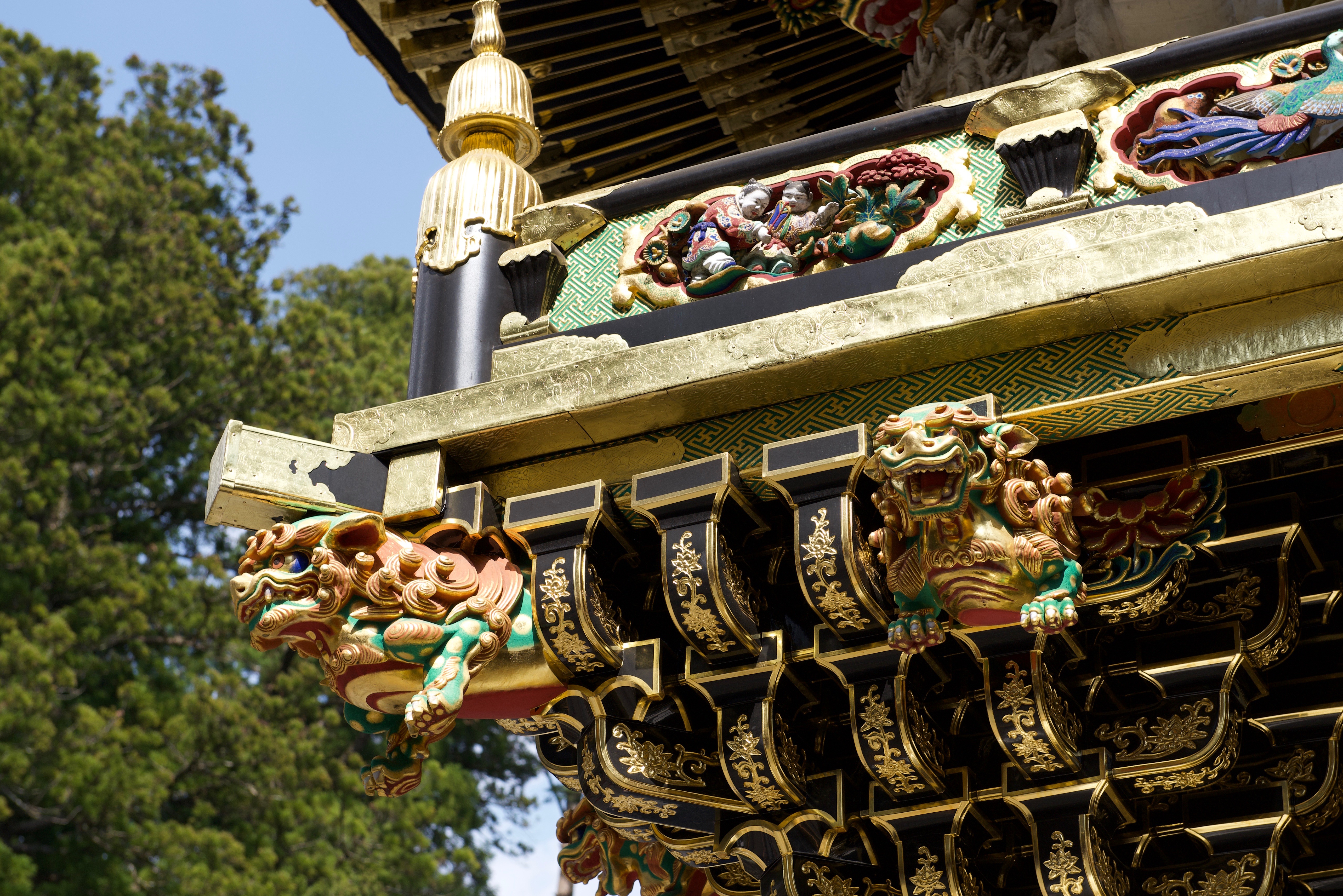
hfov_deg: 24.7
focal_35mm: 82
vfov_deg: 16.7
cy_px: 492
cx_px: 741
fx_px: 3060
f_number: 6.3
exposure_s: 1/640
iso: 250
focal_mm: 70
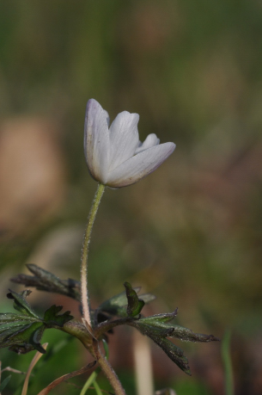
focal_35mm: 627
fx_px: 6860
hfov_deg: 2.2
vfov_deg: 3.3
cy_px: 217
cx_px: 97
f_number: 10
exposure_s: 1/400
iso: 200
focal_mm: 300
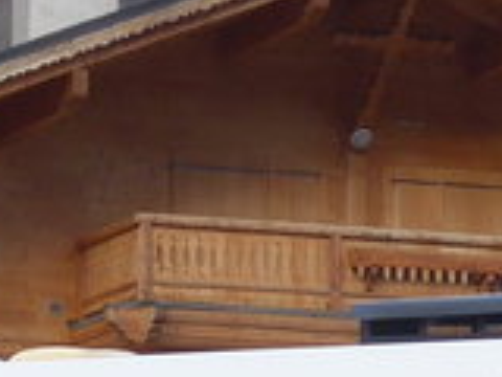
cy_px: 575
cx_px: -72
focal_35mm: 344
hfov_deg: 5.7
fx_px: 4989
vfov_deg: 4.3
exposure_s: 1/200
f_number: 3
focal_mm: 9.5
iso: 80
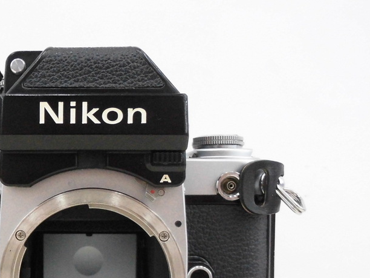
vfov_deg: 29.1
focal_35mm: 49
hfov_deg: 37.0
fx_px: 524
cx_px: 54
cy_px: 214
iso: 500
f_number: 3
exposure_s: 1/125
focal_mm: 4.5
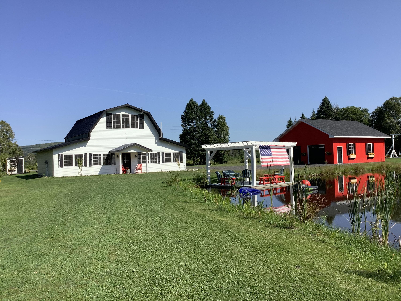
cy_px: 150
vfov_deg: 45.4
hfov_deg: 58.4
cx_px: 200
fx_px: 359
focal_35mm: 31
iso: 25
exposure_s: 1/1431
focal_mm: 3.3
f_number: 2.4
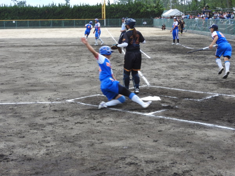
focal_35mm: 65
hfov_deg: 29.8
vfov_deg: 22.6
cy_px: 88
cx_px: 118
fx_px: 441
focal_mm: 11.6
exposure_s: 1/320
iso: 100
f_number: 4.2
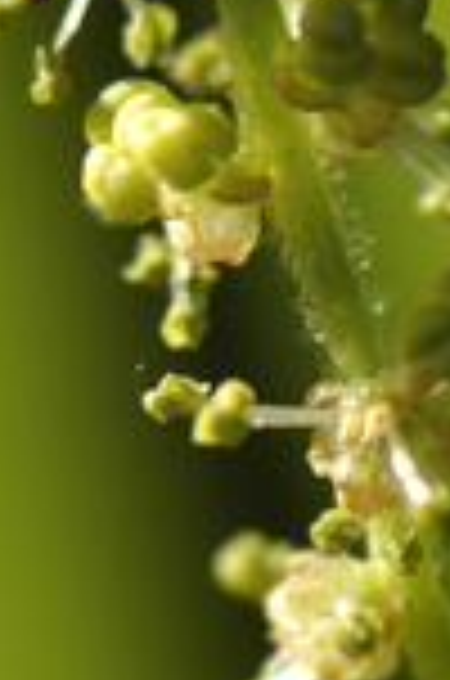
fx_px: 12584
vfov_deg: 3.1
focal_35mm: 668
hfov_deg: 2.0
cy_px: -284
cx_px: 151
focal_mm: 105
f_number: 8
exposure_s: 1/350
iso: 200
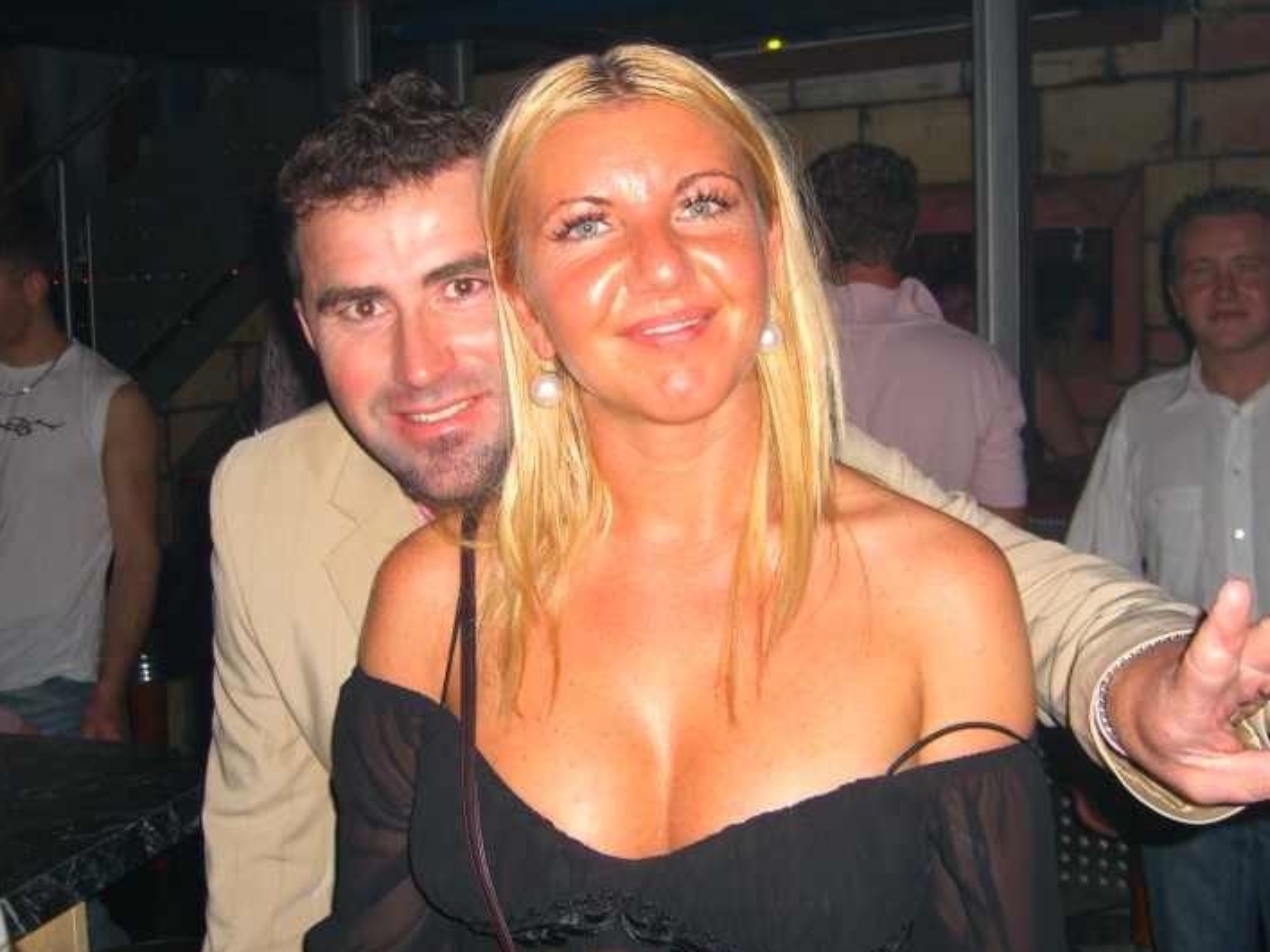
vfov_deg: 33.6
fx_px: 1577
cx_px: 684
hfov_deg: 43.8
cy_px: 449
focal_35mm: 43
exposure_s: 1/60
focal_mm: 7.9
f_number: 2.8
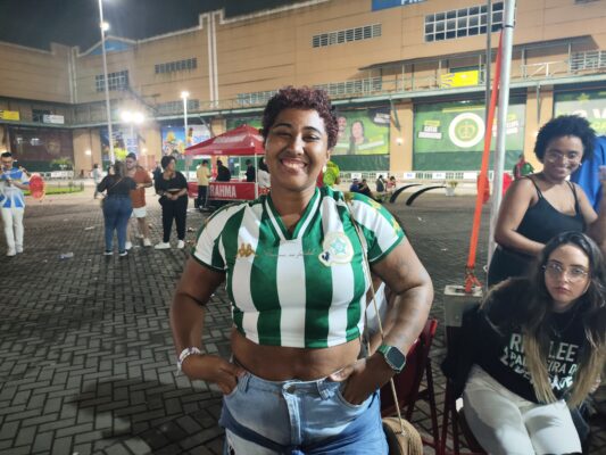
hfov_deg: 71.6
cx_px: 303
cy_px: 228
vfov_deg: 56.8
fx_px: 420
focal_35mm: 24
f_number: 1.8
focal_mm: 4.68
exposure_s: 1/24
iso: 663
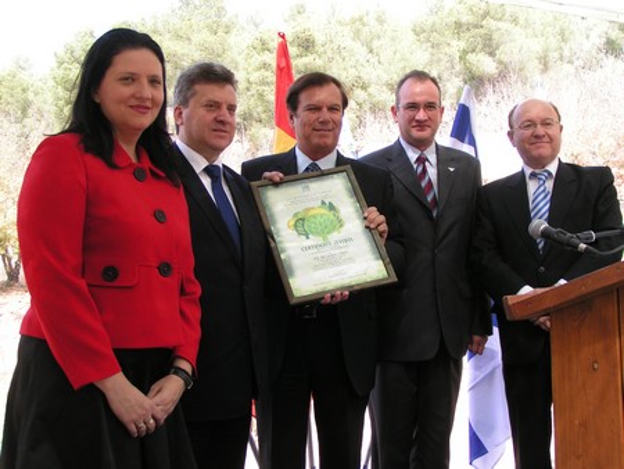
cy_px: 234
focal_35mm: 47
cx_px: 312
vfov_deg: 30.9
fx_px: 848
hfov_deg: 40.4
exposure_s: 1/100
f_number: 4
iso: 50
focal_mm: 7.3
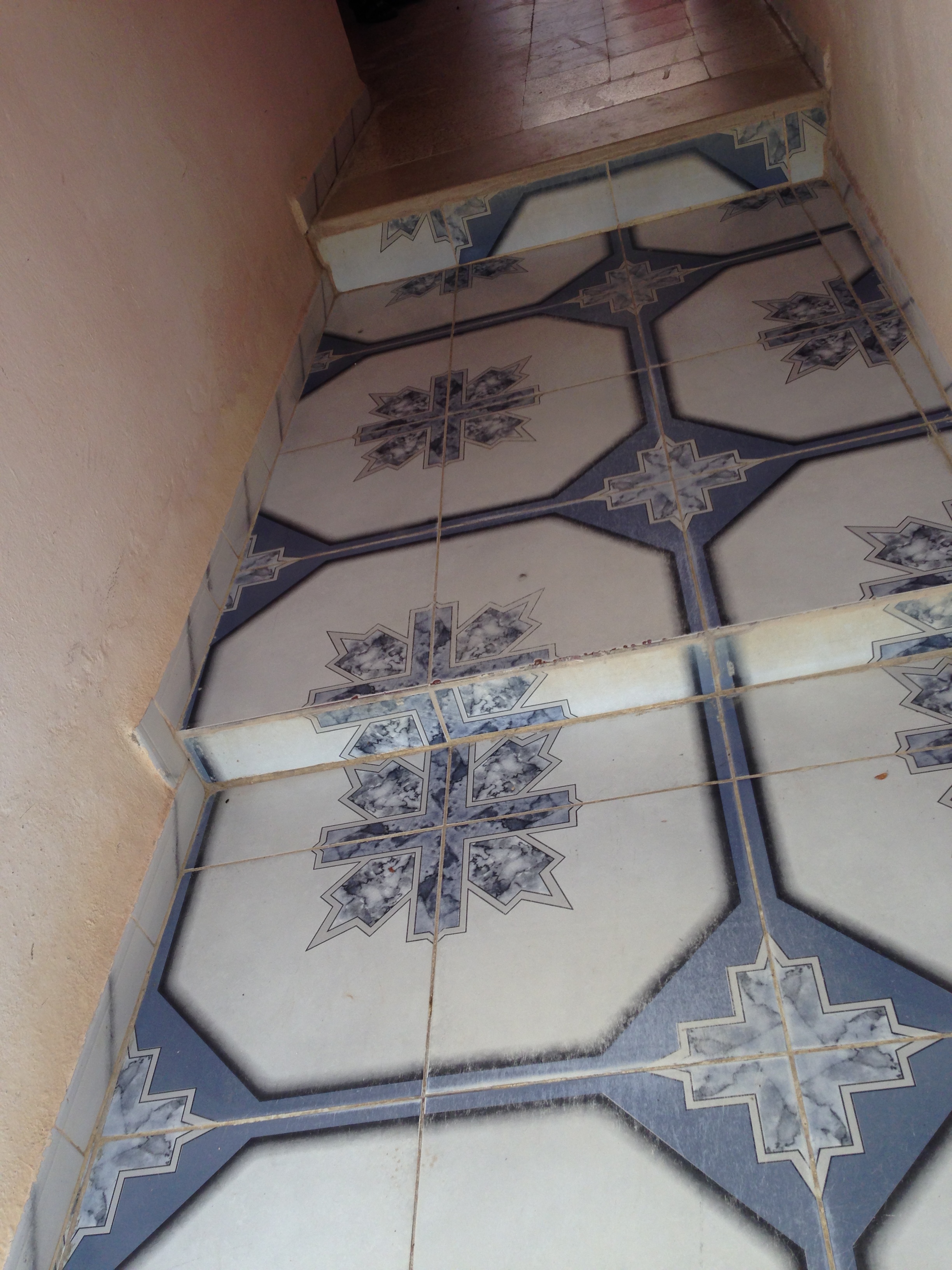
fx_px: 1210
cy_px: 635
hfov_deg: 42.9
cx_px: 476
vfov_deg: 55.4
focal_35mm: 33
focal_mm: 4.12
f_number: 2.4
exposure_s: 1/69
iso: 50
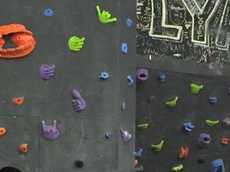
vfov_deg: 11.1
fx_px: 877
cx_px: 106
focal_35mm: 132
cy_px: 169
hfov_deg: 14.9
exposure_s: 1/17
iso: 250
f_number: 2.2
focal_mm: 4.15
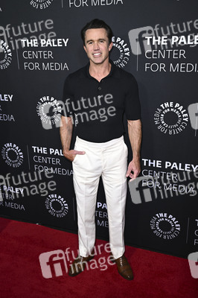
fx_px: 277
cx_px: 99
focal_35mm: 34
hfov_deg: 39.4
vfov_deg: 56.5
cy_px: 149
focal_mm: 33.5
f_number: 5.6
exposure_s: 1/200
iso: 1250
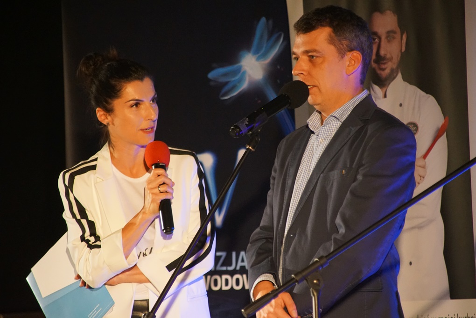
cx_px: 238
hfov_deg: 6.9
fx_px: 3966
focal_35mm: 300
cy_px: 159
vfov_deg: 4.6
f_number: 6.3
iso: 3200
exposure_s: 1/30
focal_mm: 200
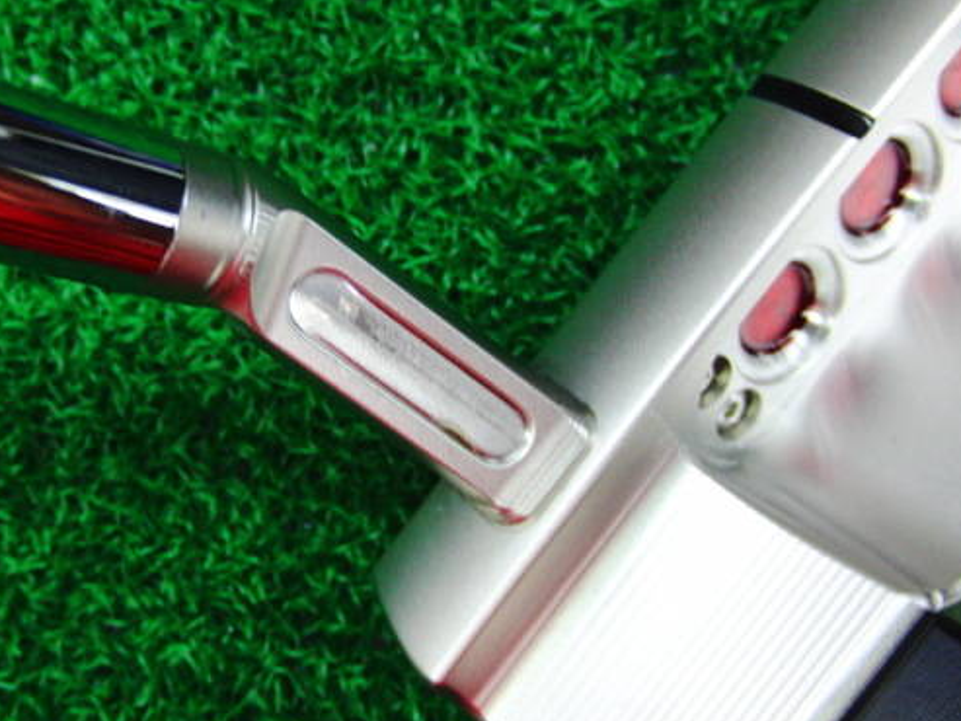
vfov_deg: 30.2
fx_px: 1333
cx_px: 366
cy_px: 292
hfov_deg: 39.4
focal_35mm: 48
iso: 400
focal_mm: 6.42
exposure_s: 1/40
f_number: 3.6
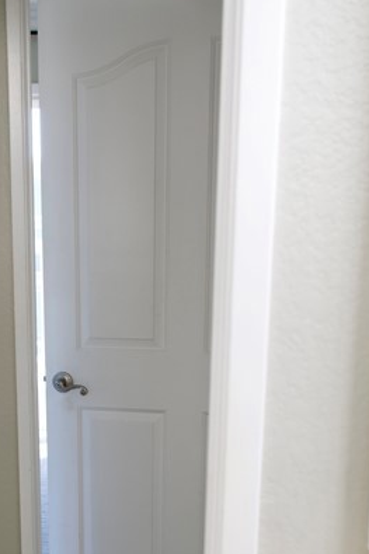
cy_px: 492
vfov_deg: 29.3
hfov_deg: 20.3
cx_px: 52
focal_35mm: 66
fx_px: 1016
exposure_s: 1/40
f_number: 4
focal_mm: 24
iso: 640
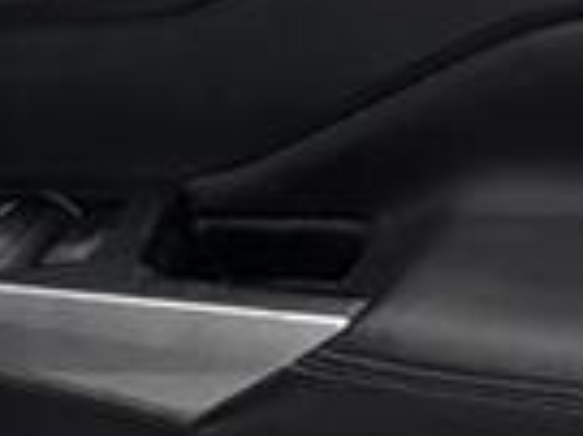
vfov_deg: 13.4
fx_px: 1565
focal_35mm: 93
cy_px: -466
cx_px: 924
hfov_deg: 18.3
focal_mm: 2.22
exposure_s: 1/193
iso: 40
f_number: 2.2
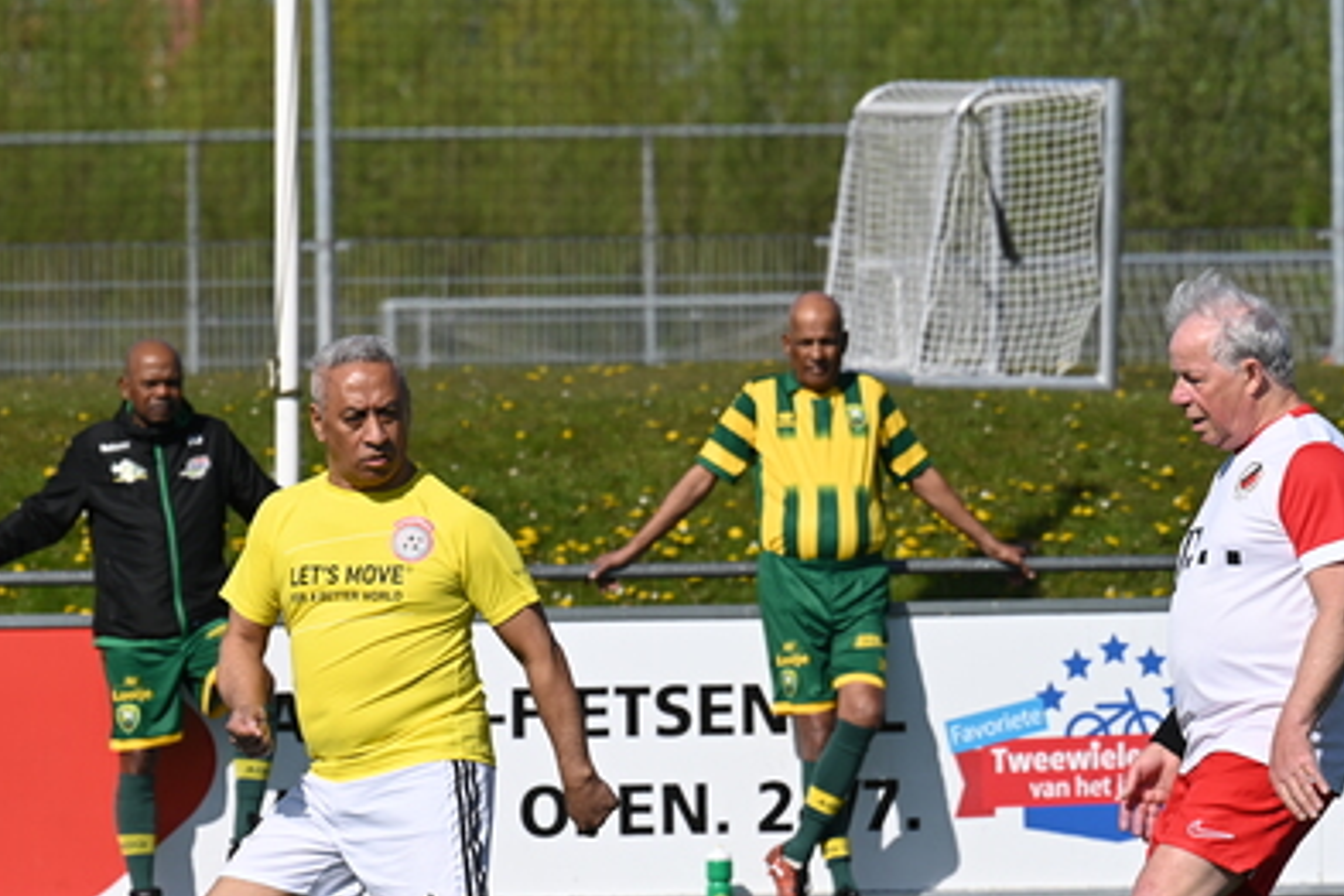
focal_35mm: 305
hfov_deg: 6.8
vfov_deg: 4.5
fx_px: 11386
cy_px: 587
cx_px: 619
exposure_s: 1/640
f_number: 7.1
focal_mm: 200
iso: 100
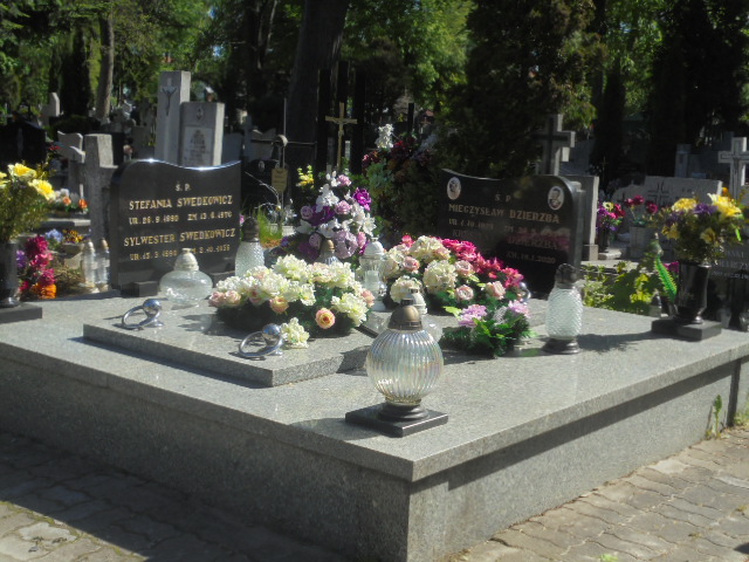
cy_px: 281
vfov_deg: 29.7
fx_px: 1060
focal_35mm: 49
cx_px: 374
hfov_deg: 38.9
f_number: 4.8
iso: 100
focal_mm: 8.9
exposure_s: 1/500
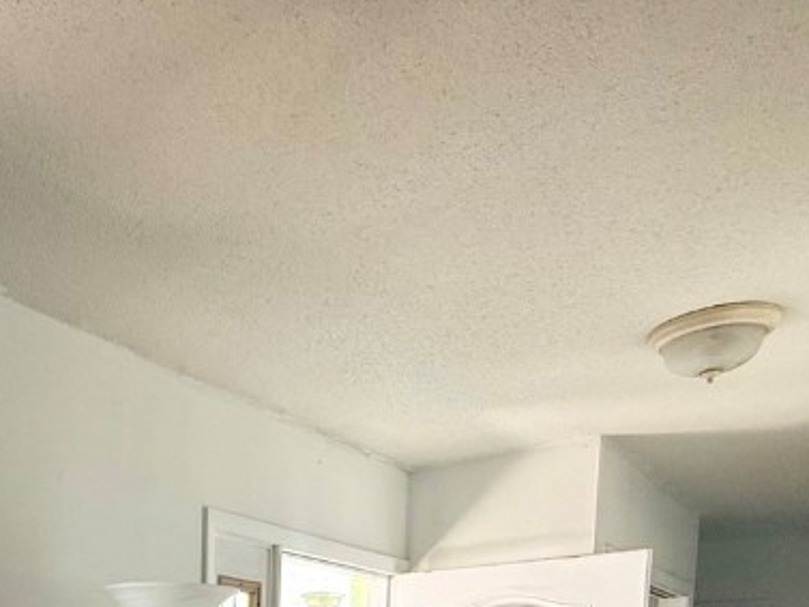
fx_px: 888
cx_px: 105
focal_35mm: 38
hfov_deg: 45.1
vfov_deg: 29.9
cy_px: 794
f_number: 2.2
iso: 80
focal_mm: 2.22
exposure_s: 1/40
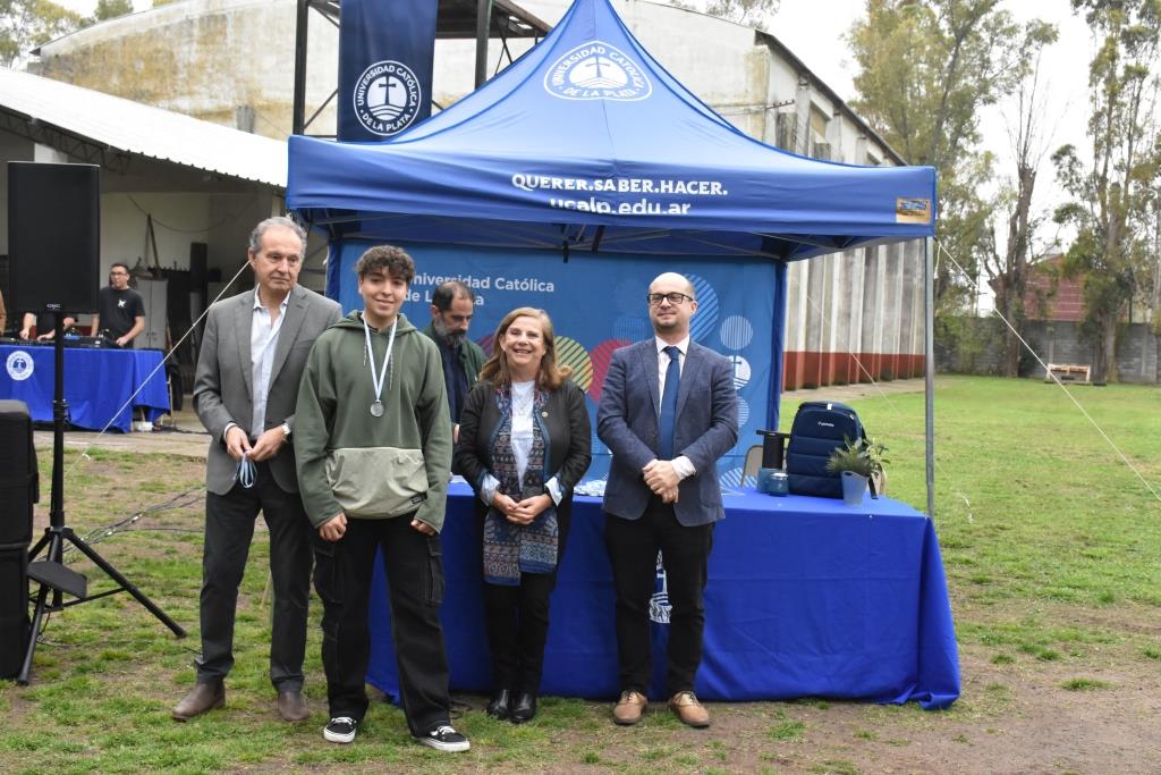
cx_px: 580
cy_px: 388
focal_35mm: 48
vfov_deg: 28.1
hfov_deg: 41.1
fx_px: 1548
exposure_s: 1/320
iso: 2000
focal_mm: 32
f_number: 9
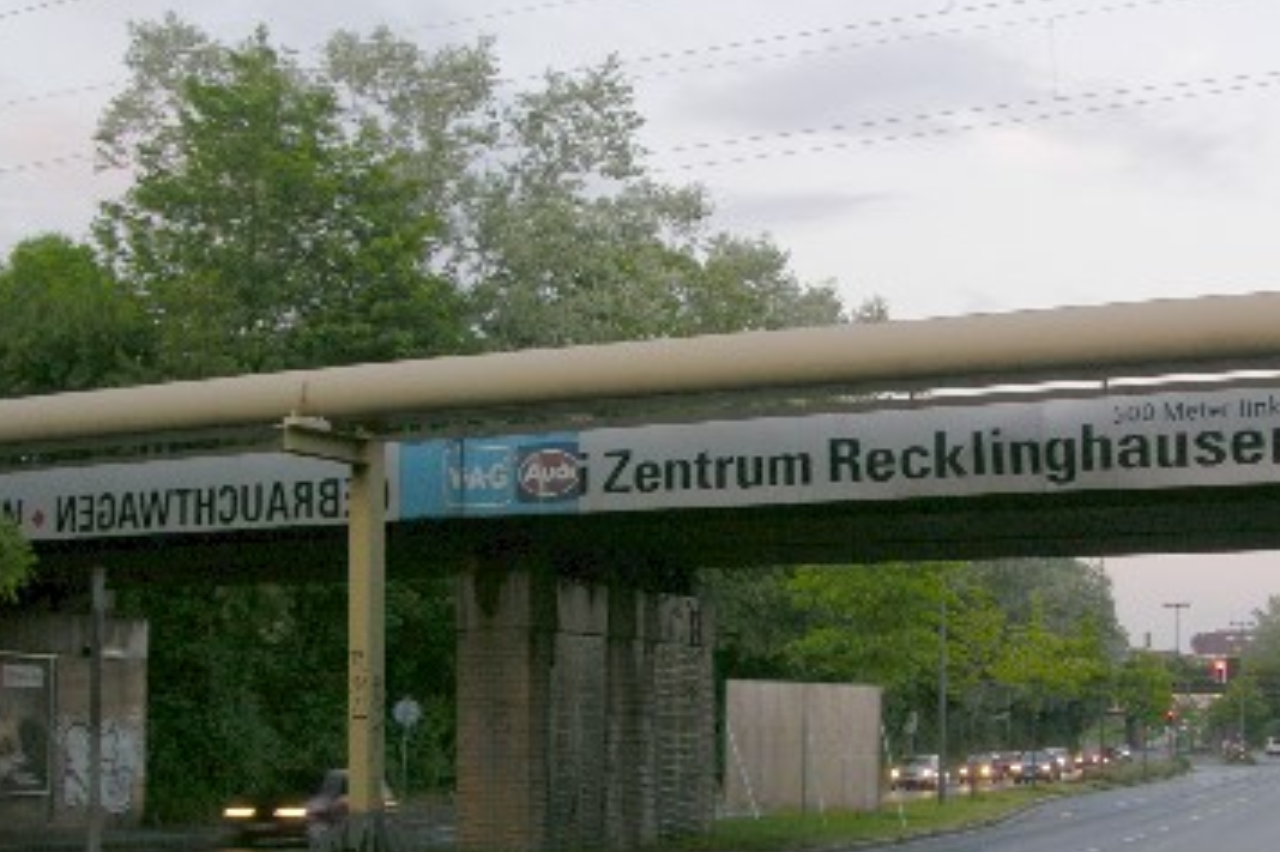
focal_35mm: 60
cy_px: 575
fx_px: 2132
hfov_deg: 33.4
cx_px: 642
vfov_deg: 22.5
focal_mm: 8.9
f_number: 3.5
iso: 50
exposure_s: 1/23.1
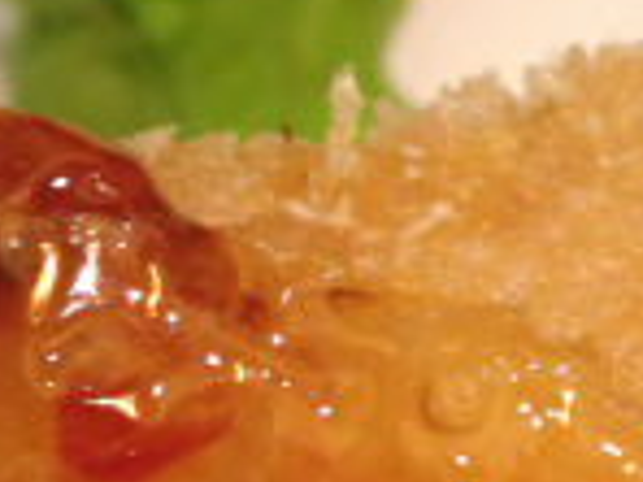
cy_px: 204
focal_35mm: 166
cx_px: 615
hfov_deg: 11.8
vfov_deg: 8.9
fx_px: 3083
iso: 125
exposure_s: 1/20
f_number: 2.4
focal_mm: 4.28
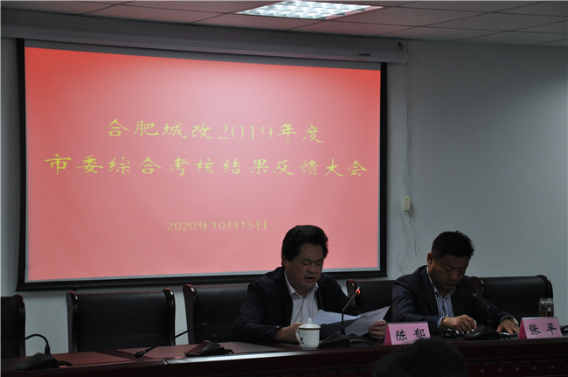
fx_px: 1465
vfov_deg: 14.7
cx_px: 284
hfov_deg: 21.9
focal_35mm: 93
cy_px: 188
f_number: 5.3
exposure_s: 1/100
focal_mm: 62
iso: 1000
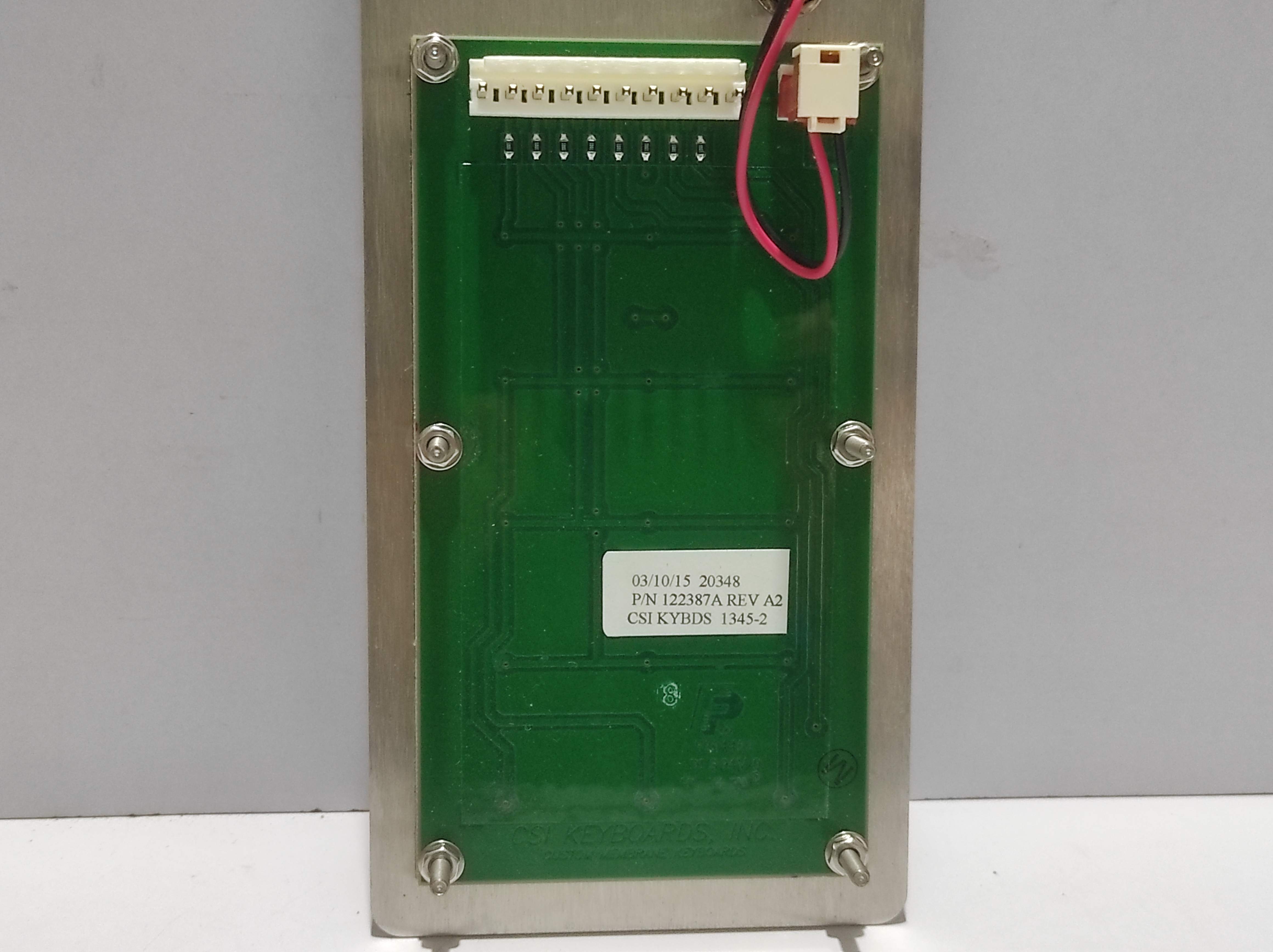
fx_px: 919
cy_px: 476
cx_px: 636
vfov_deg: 54.8
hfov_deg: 69.4
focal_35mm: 25
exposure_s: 1/25
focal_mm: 5.43
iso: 717
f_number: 1.89
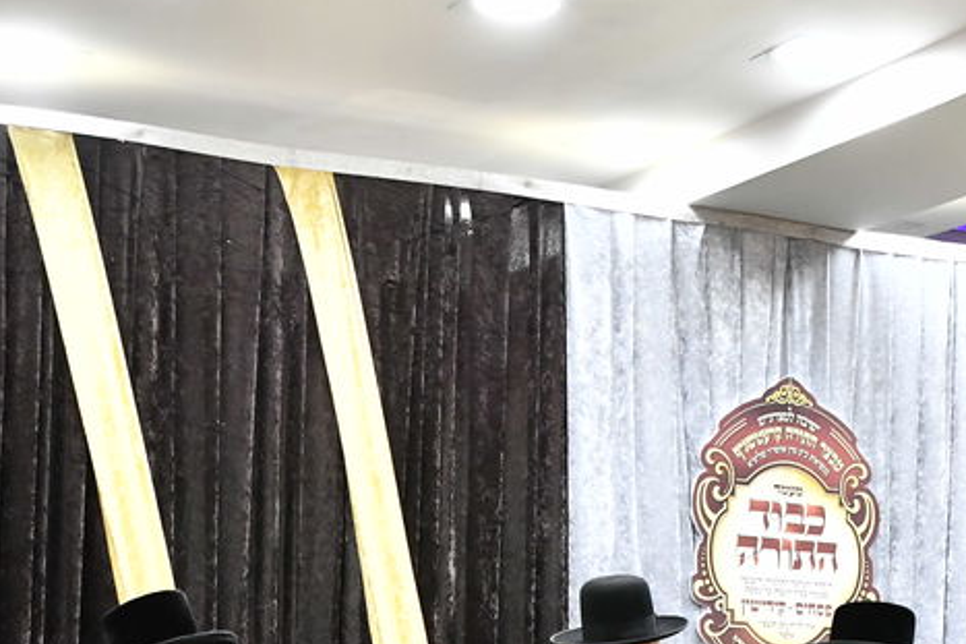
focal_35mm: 96
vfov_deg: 13.7
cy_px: 856
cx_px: 486
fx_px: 2575
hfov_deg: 21.2
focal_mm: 32
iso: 3200
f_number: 5.6
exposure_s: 1/200
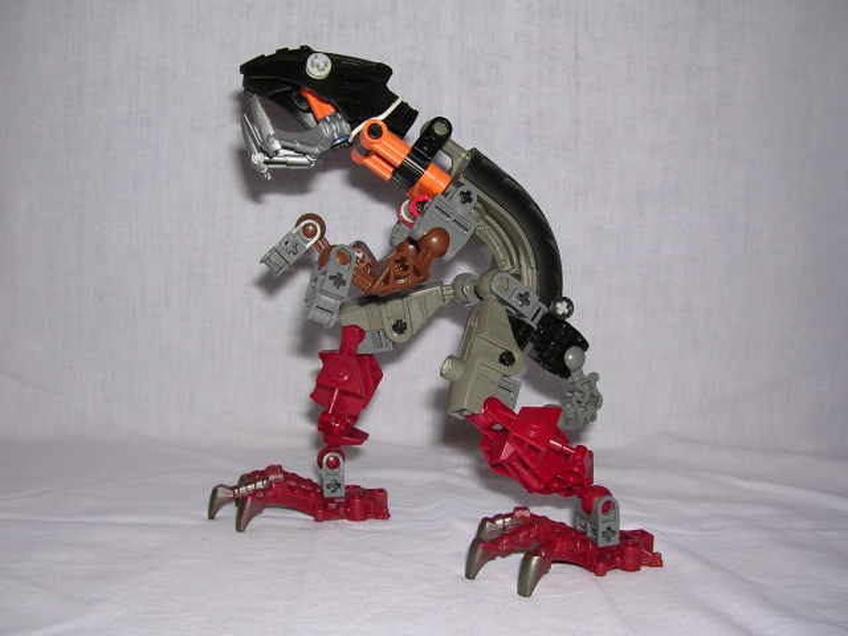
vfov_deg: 37.7
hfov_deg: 49.0
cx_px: 424
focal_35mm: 38
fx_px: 931
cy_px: 318
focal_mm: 5.8
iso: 100
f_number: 2.8
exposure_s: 1/60.1
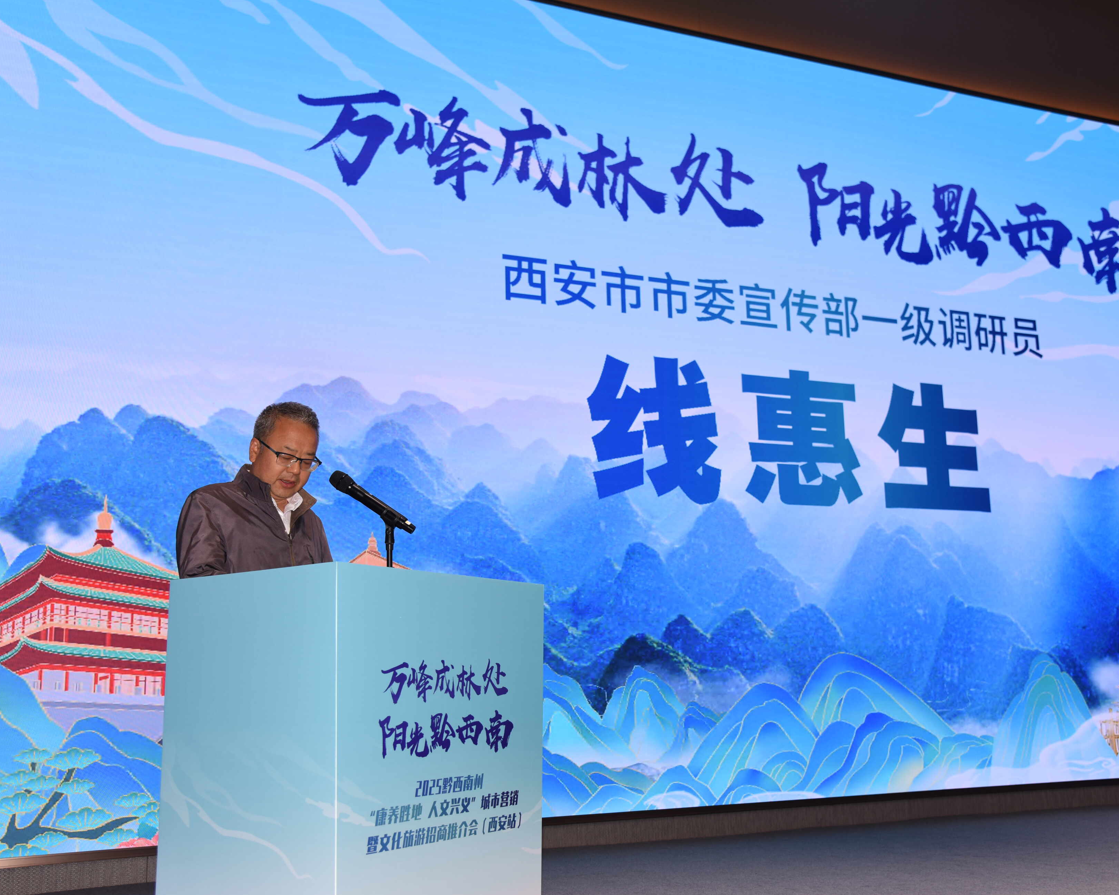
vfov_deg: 38.2
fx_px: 1291
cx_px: 569
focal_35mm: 39
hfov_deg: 46.8
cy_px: 452
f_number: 4.5
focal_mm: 34
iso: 400
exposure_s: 1/250
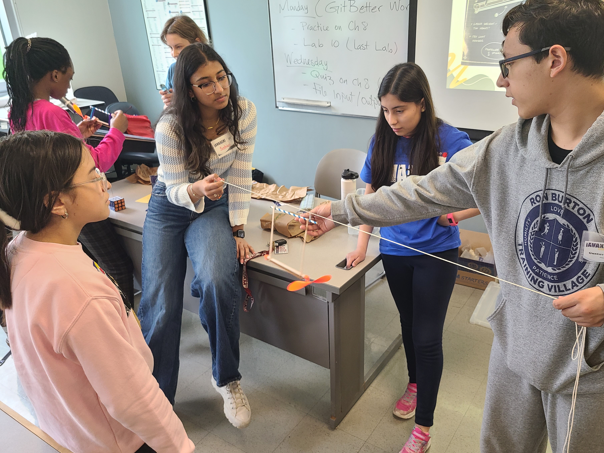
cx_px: 337
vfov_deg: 48.2
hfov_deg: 61.5
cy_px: 227
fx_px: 506
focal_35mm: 29
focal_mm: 5.4
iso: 160
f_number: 1.8
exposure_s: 1/40
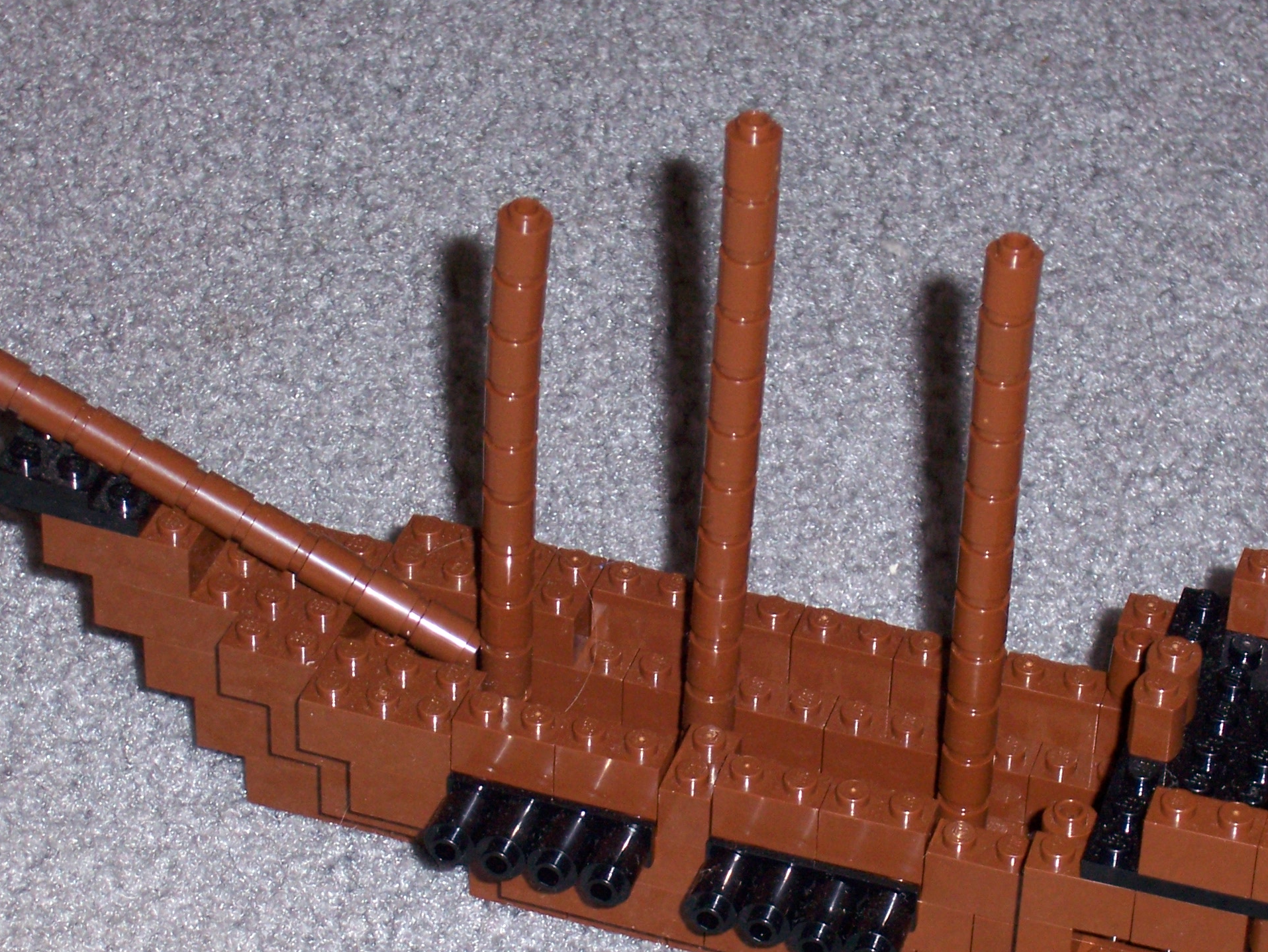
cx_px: 708
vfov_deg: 12.7
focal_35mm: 117
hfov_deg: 16.8
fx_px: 4287
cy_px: 623
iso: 200
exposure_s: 1/100
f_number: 4.5
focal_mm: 14.9
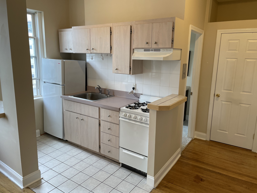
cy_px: 96
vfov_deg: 53.1
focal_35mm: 26
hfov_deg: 67.3
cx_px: 128
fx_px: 193
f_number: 1.6
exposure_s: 1/120
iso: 80
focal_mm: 4.2
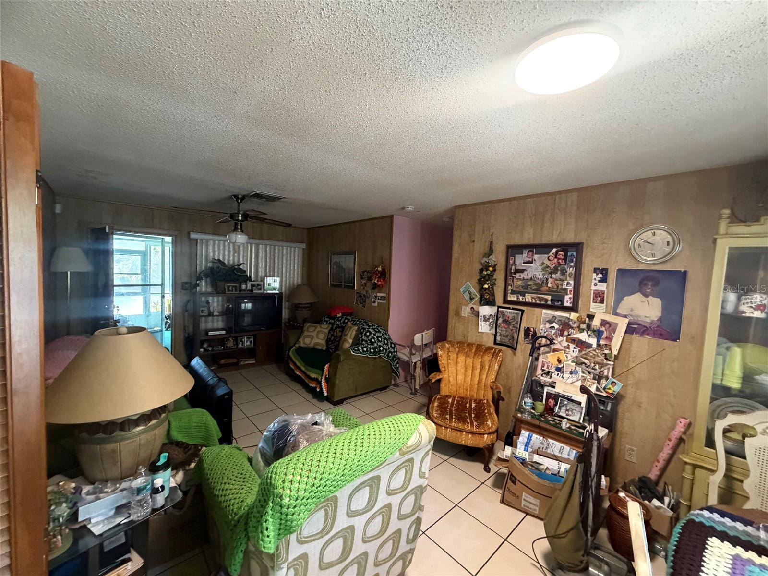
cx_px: 384
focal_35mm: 14
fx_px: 311
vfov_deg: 85.7
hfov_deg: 102.1
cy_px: 288
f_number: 2.2
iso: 640
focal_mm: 2.22
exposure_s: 1/60
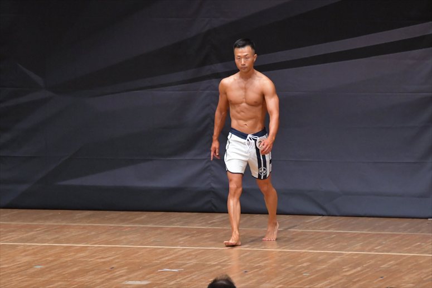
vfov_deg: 4.8
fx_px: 3418
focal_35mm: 285
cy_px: 144
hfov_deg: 7.2
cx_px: 216
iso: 6400
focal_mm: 190
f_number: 5.6
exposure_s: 1/400
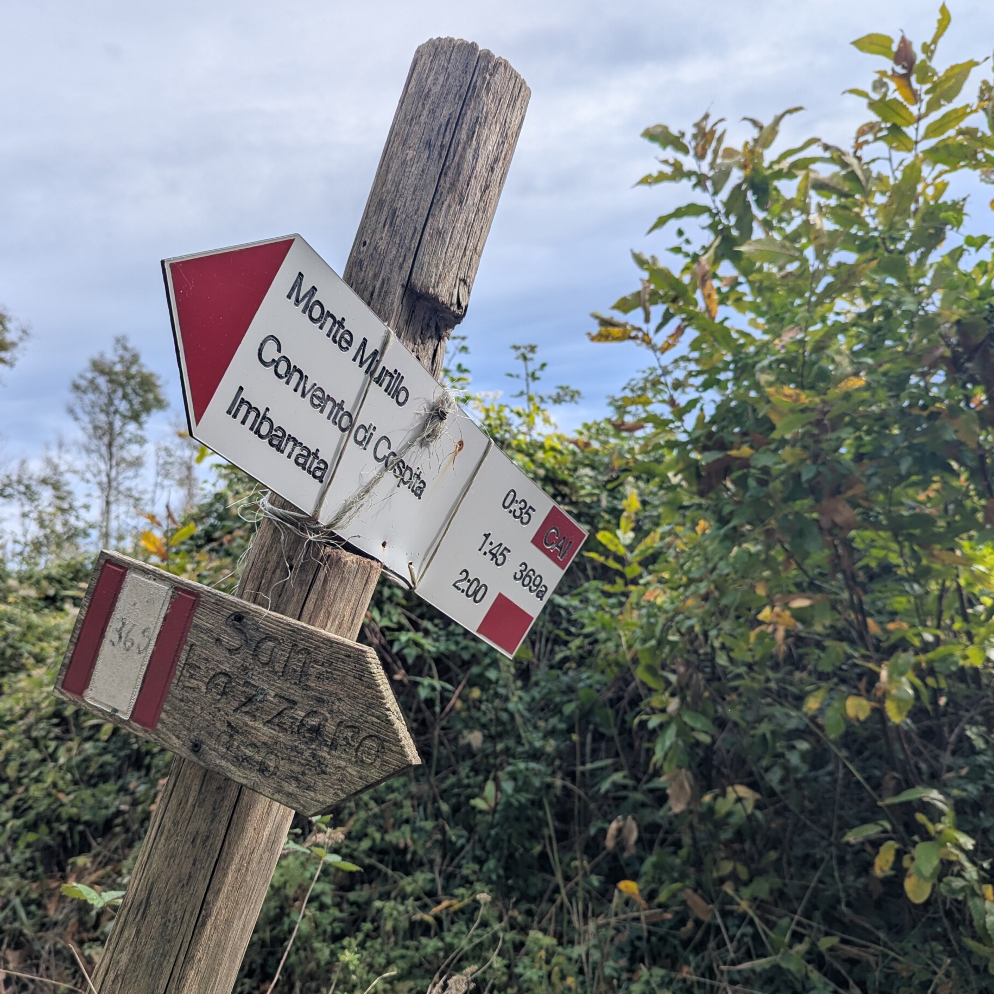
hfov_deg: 55.5
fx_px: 942
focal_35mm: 29
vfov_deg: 55.6
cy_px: 508
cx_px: 450
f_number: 1.85
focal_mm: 6.81
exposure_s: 1/1230
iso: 47
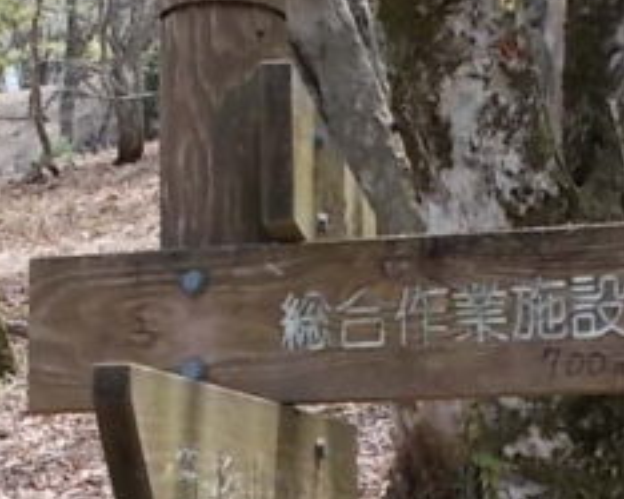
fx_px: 2049
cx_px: 413
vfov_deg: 13.8
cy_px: 406
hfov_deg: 17.3
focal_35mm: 111
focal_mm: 4.6
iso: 80
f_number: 3.2
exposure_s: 1/250
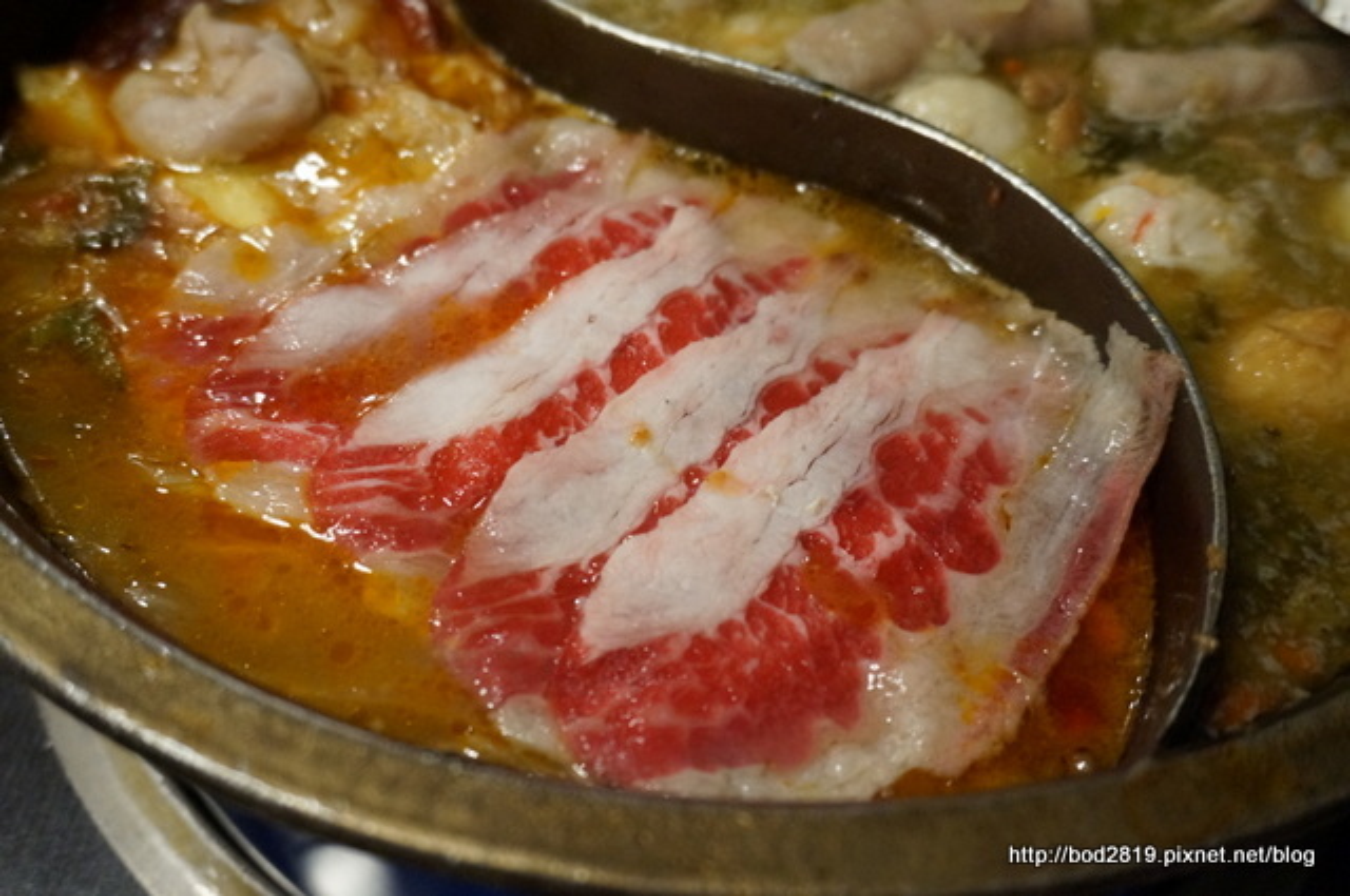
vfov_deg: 38.3
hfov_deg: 55.2
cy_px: 448
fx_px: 1292
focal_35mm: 34
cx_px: 675
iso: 3200
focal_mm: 23
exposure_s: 1/25
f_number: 4.5
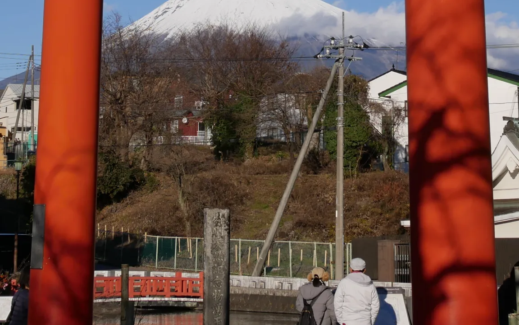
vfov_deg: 13.0
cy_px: -14
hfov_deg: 21.0
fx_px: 1400
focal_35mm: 99
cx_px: 288
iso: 200
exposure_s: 1/320
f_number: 7.1
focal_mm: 21
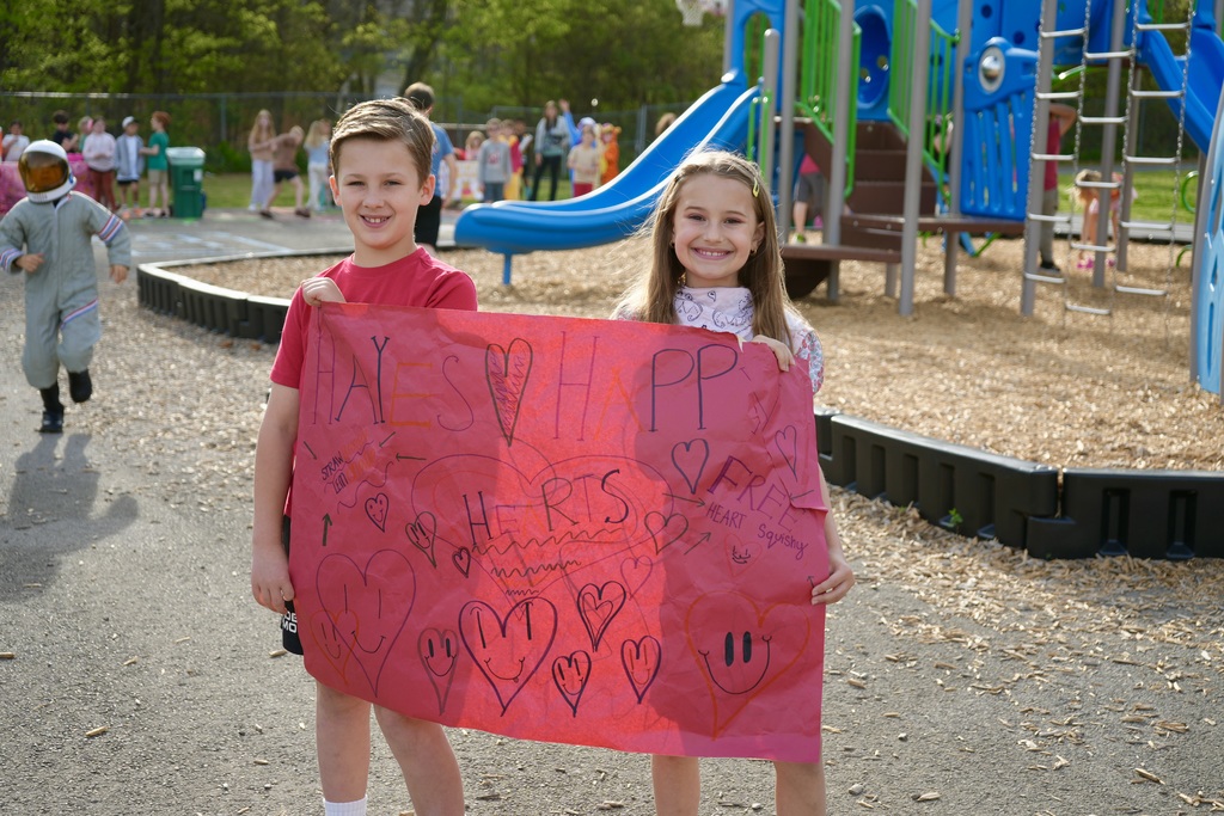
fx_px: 1802
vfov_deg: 25.5
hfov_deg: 37.5
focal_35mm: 53
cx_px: 612
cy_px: 408
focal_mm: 53
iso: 100
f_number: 5
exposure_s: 1/320
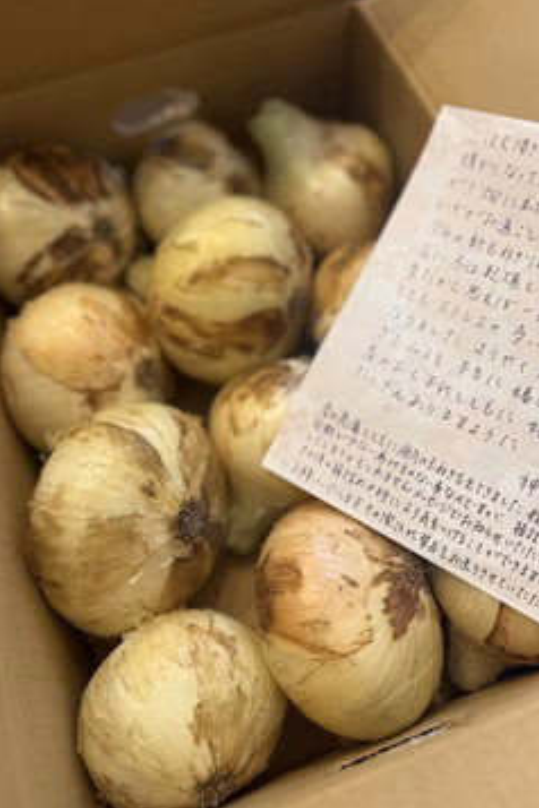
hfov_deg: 46.4
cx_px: 283
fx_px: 629
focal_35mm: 28
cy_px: 373
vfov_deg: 65.4
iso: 125
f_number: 1.78
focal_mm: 6.76
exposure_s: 1/60
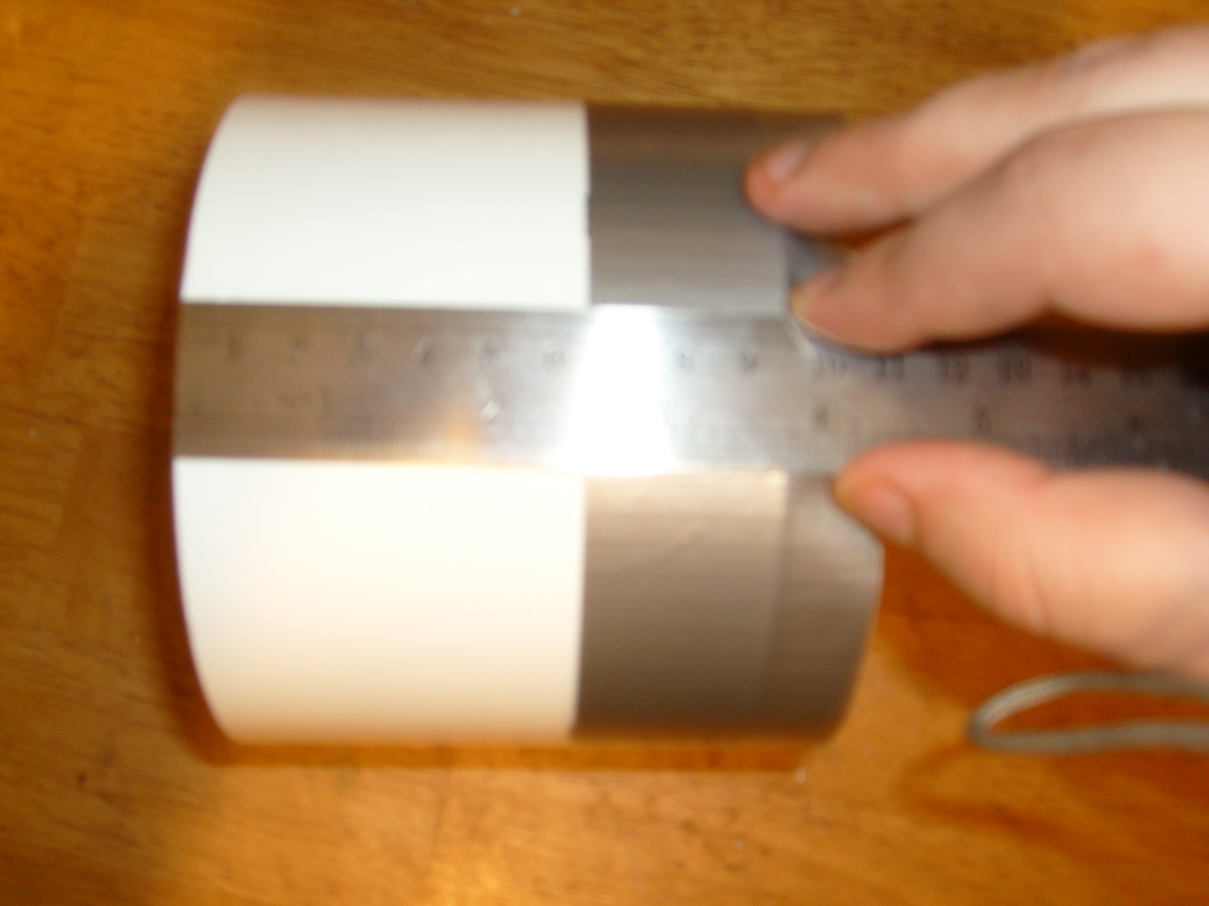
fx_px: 1222
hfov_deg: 52.6
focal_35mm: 35
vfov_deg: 40.7
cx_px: 604
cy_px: 453
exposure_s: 1/3
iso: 80
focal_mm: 5.8
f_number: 2.8
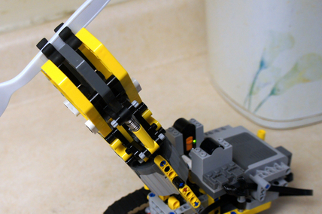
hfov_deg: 33.9
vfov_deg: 22.8
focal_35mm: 59
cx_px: 126
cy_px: 145
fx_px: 526
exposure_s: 1/40
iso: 500
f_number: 4
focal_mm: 21
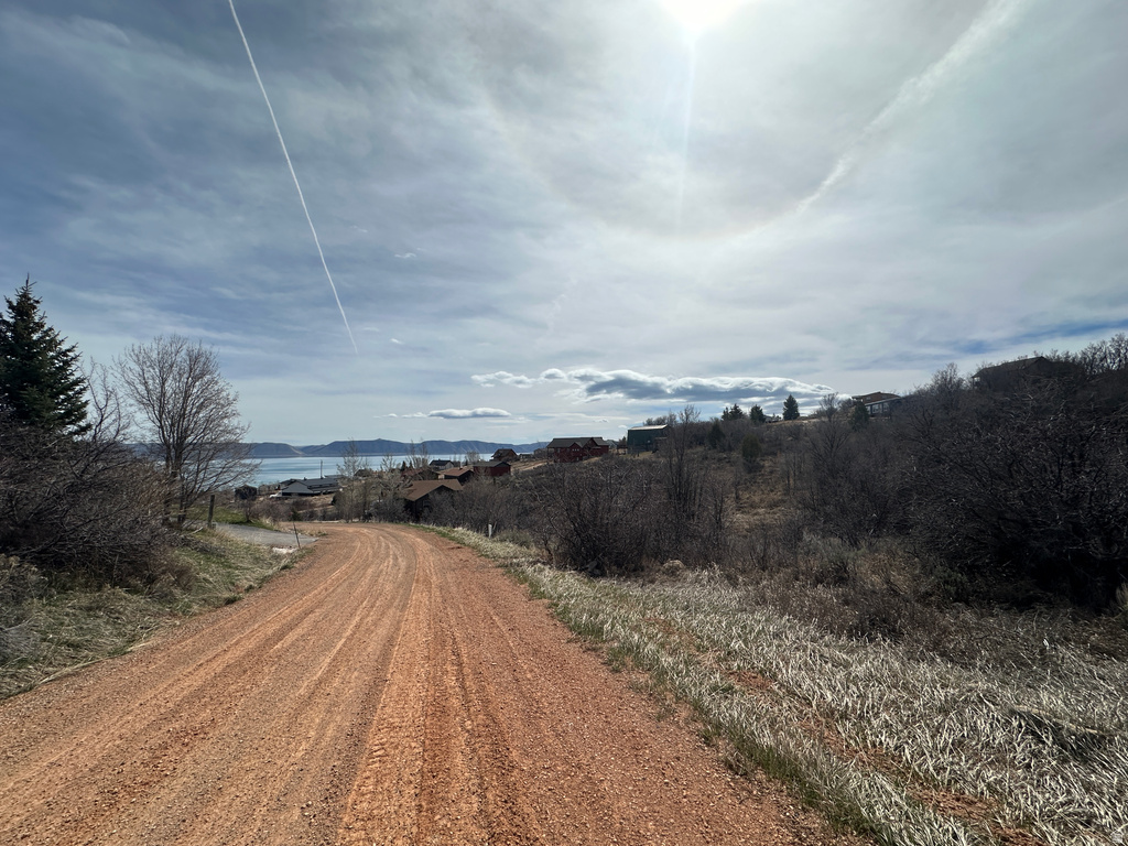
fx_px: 456
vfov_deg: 85.7
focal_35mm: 14
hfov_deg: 102.1
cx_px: 564
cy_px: 423
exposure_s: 1/7813
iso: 50
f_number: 2.2
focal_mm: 2.22
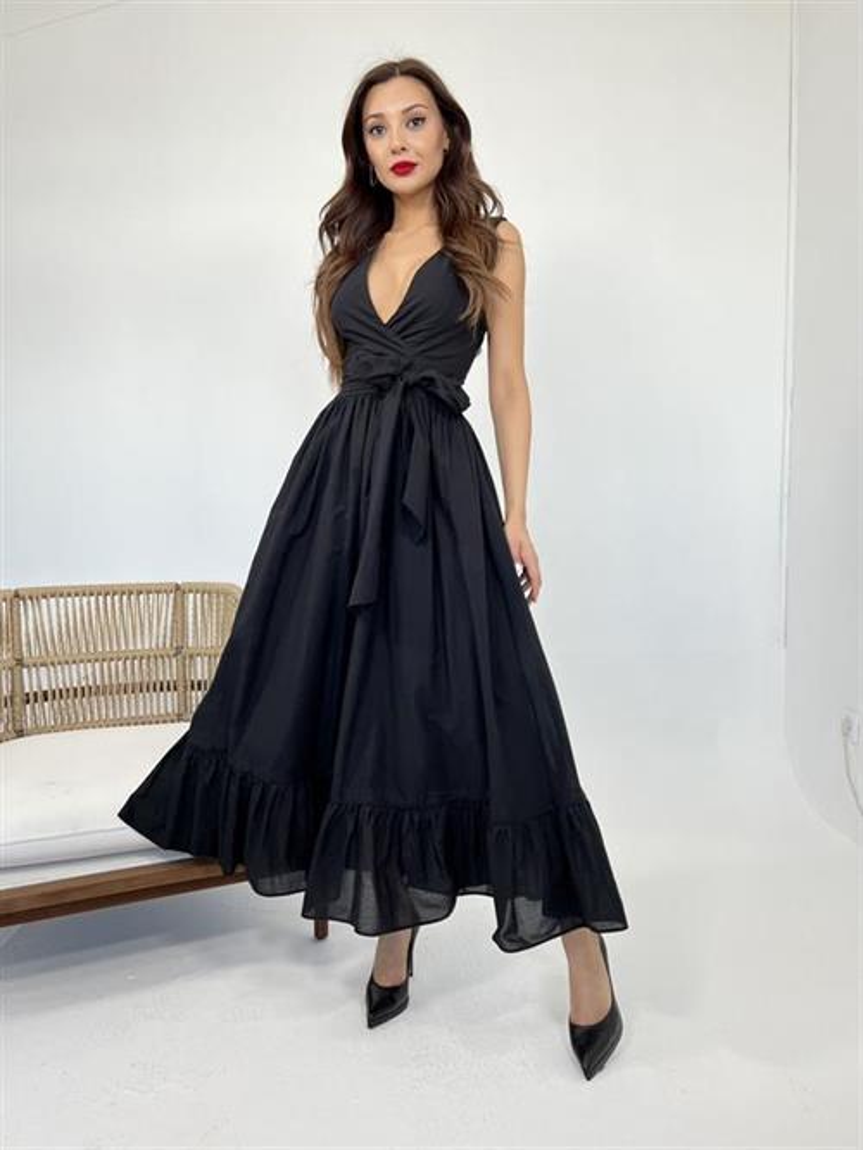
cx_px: 432
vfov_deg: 67.3
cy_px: 575
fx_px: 864
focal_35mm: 26
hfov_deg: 53.1
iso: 40
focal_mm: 5.7
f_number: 1.5
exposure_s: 1/149
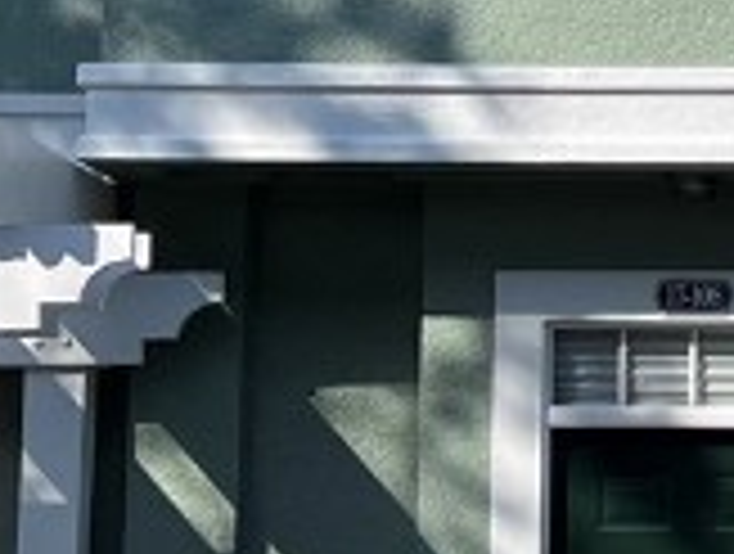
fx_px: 3464
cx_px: 716
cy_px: 27
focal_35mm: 163
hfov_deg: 12.0
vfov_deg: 9.1
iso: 50
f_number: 1.5
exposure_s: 1/6211
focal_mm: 5.7
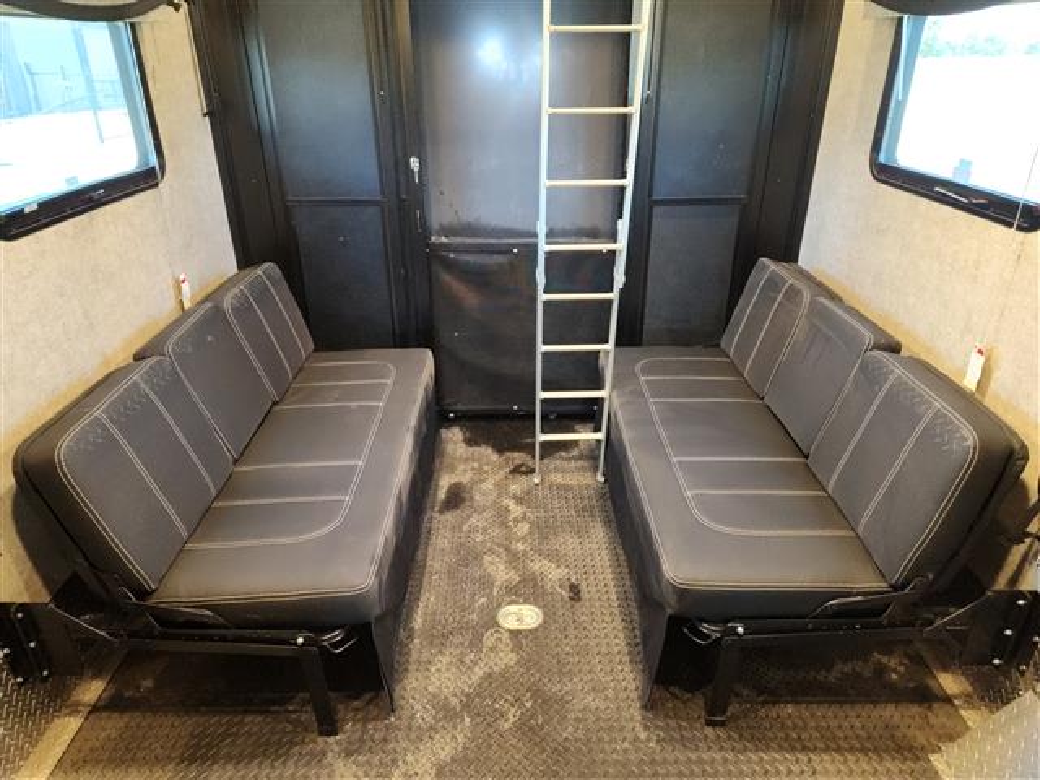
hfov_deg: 73.9
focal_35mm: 23
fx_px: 691
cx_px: 520
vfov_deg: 58.9
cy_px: 390
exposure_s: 1/40
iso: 640
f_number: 1.8
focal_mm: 5.4
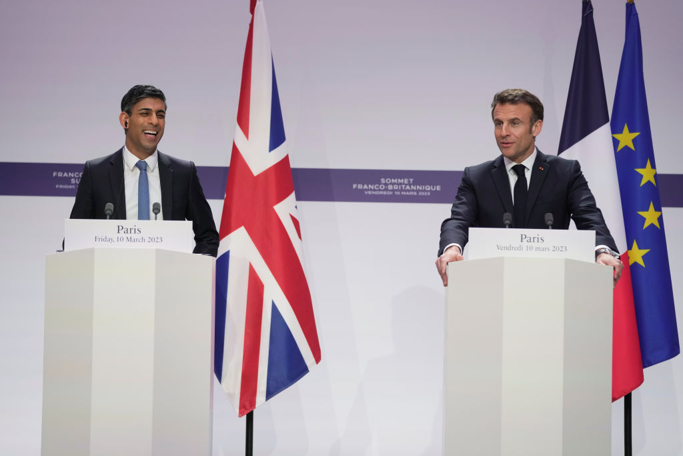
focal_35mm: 147
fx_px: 2789
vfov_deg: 9.3
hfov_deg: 14.0
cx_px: 342
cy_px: 228
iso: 1000
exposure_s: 1/640
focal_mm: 147
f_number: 3.5
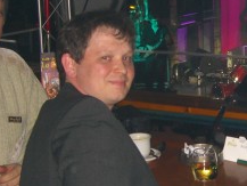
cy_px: 121
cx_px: 208
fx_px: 750
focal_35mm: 105
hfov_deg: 18.5
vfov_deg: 14.1
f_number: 2.8
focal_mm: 7.9
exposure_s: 1/60
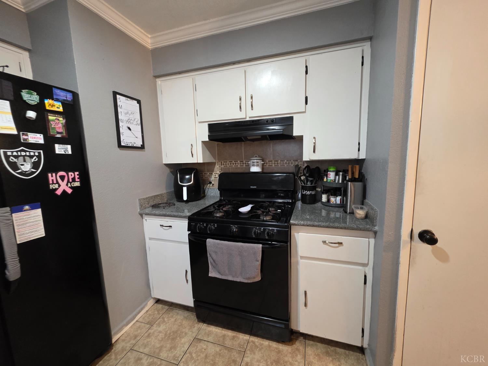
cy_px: 183
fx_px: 183
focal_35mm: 13
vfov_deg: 89.9
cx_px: 244
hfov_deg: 106.2
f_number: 1.9
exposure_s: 1/60
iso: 500
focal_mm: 2.2
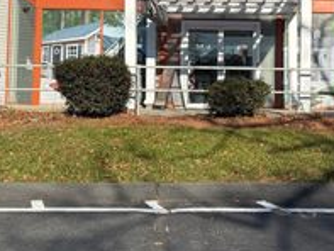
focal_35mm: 61
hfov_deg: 31.4
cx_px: 229
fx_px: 589
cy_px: 60
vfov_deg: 23.8
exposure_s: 1/4975
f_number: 1.78
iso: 80
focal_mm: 6.76
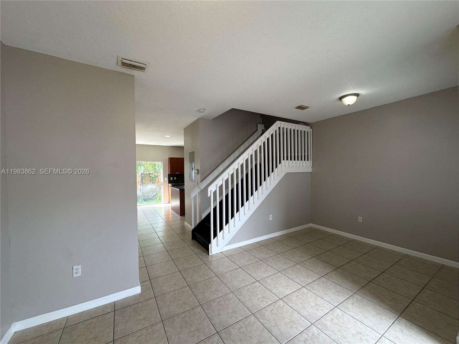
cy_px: 172
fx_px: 186
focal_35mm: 14
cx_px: 230
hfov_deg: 102.1
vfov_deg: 85.7
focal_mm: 2.22
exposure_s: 1/120
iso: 125
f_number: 2.2
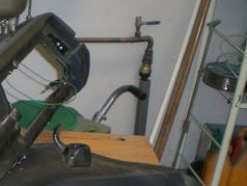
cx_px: -83
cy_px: 213
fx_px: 729
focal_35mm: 102
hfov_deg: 17.9
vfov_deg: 14.2
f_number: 3.1
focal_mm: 6.3
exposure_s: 1/60
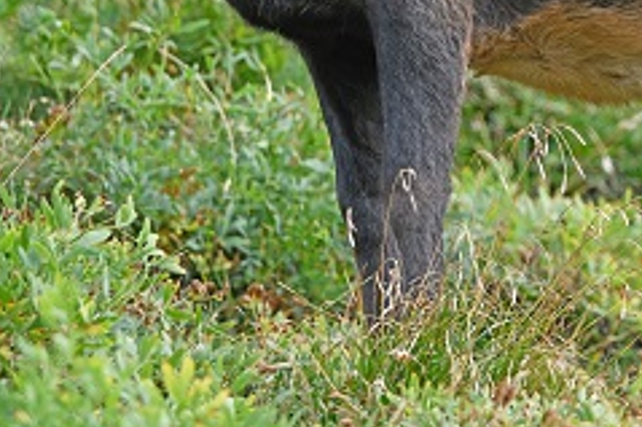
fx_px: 33520
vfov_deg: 0.7
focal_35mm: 1881
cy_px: -109
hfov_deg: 1.1
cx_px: 677
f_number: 5.6
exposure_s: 1/1250
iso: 1000
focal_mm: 600
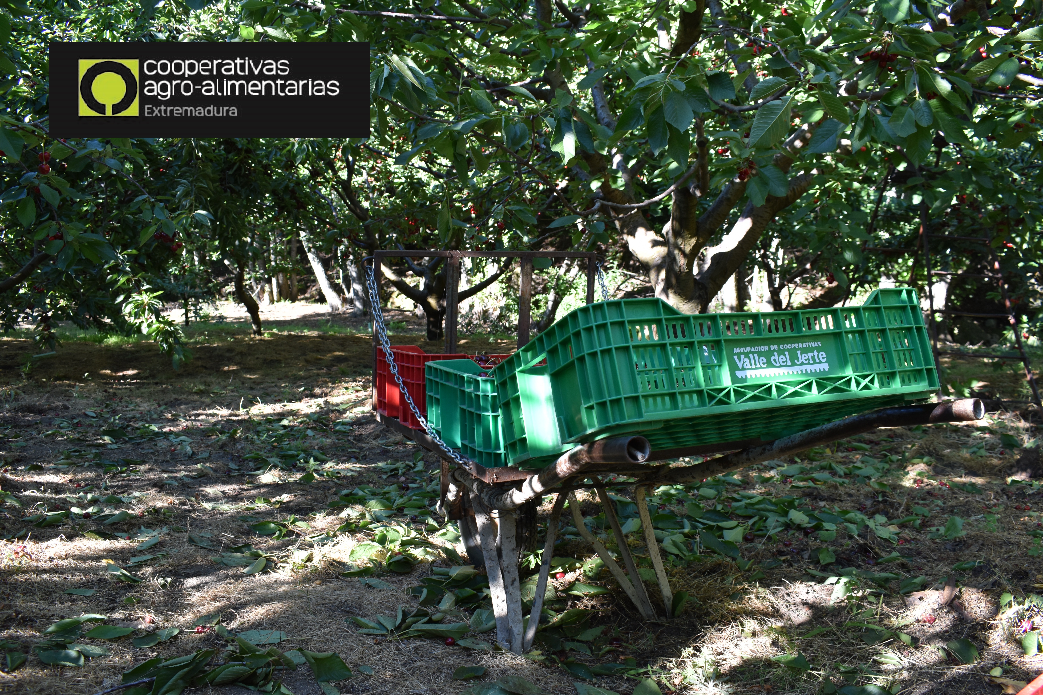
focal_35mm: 30
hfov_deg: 61.9
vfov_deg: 43.6
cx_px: 522
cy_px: 348
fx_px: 869
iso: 400
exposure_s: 1/125
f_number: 5.6
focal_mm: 20
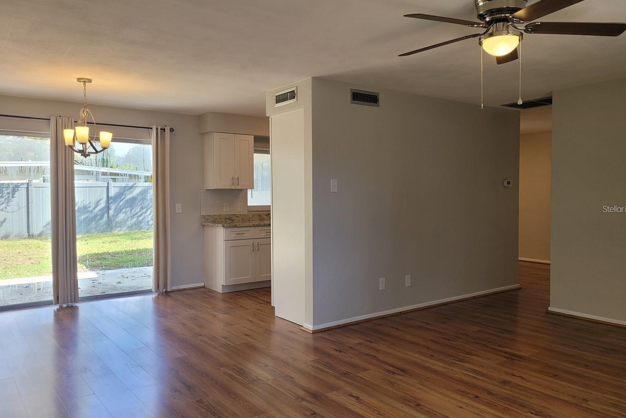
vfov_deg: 46.4
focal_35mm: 28
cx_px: 317
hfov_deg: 65.5
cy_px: 209
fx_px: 487
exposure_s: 1/122
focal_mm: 5.4
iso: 40
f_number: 1.8
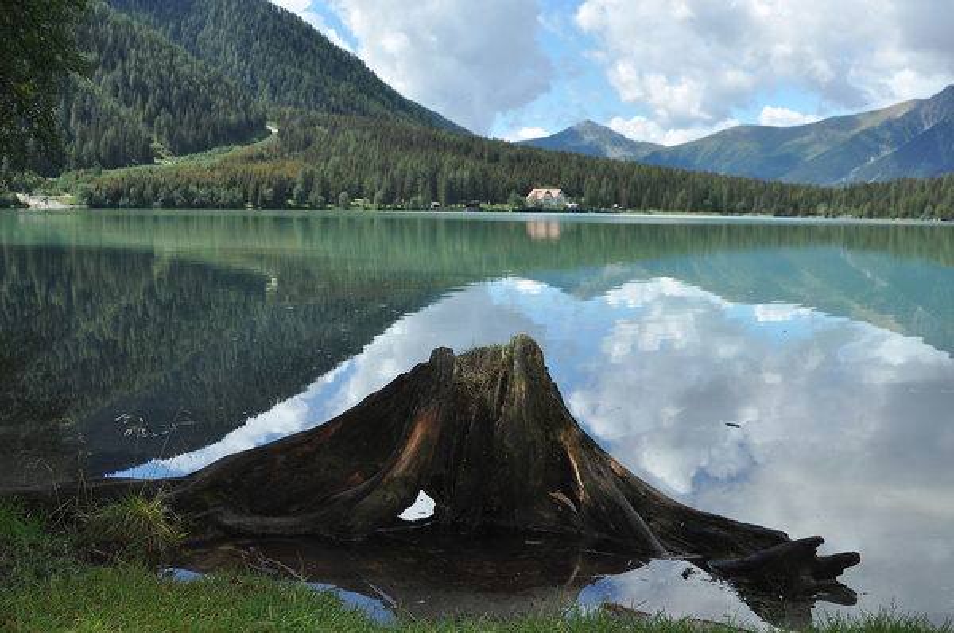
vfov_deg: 31.8
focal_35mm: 42
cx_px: 477
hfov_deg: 46.5
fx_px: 1111
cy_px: 316
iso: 200
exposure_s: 1/200
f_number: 13
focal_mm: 28
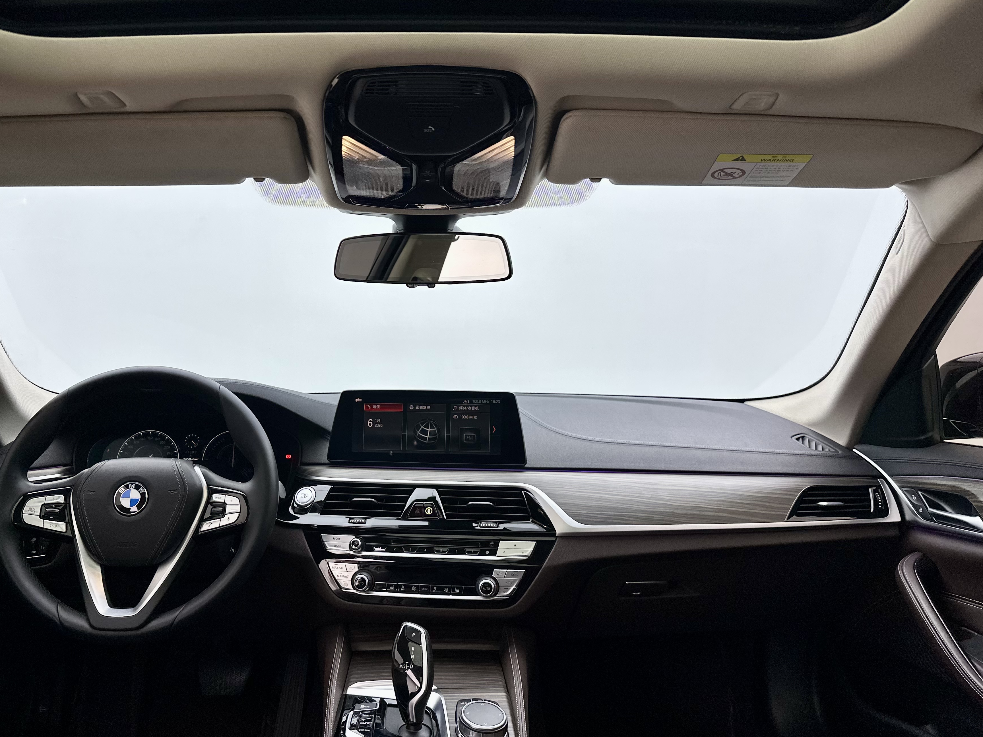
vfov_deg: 49.7
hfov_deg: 63.2
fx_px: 795
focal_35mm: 28
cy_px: 388
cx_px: 426
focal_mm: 6.86
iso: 80
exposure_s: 1/244
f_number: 1.78
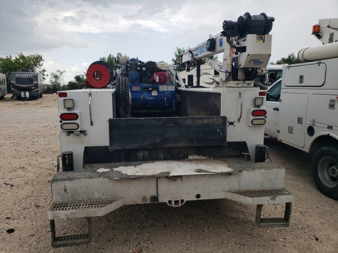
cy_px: 126
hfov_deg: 67.3
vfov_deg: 53.1
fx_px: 254
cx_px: 169
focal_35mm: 26
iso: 50
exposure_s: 1/833
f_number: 1.5
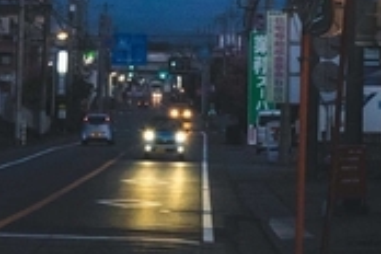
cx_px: 162
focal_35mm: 290
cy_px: -171
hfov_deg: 7.1
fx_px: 3069
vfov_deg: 4.7
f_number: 8
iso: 12800
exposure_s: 1/250
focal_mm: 63
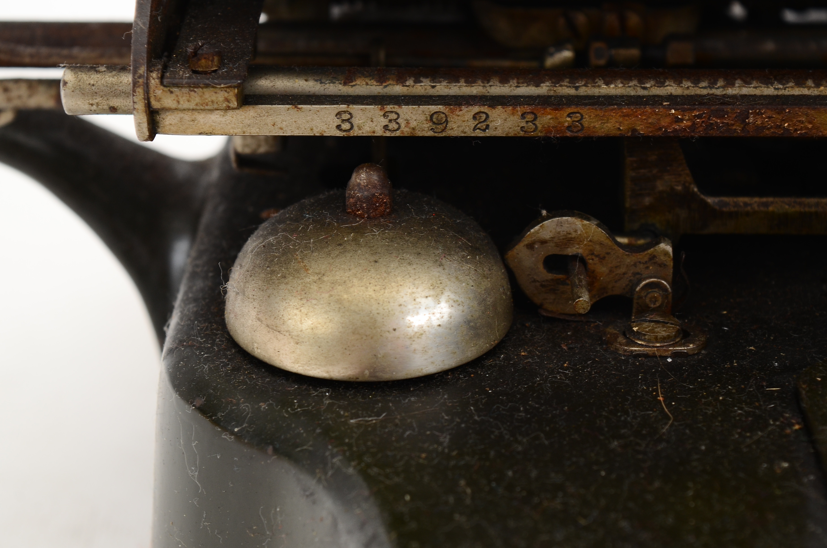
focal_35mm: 82
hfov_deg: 24.7
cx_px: 414
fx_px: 1891
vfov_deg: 16.5
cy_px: 274
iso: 320
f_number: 9
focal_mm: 55
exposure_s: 1/60
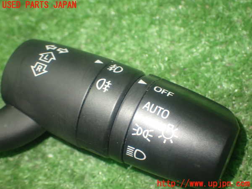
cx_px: 126
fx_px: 364
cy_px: 94
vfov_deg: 29.1
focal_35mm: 50
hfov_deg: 38.2
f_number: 3.2
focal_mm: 9.01
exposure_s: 1/25
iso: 800
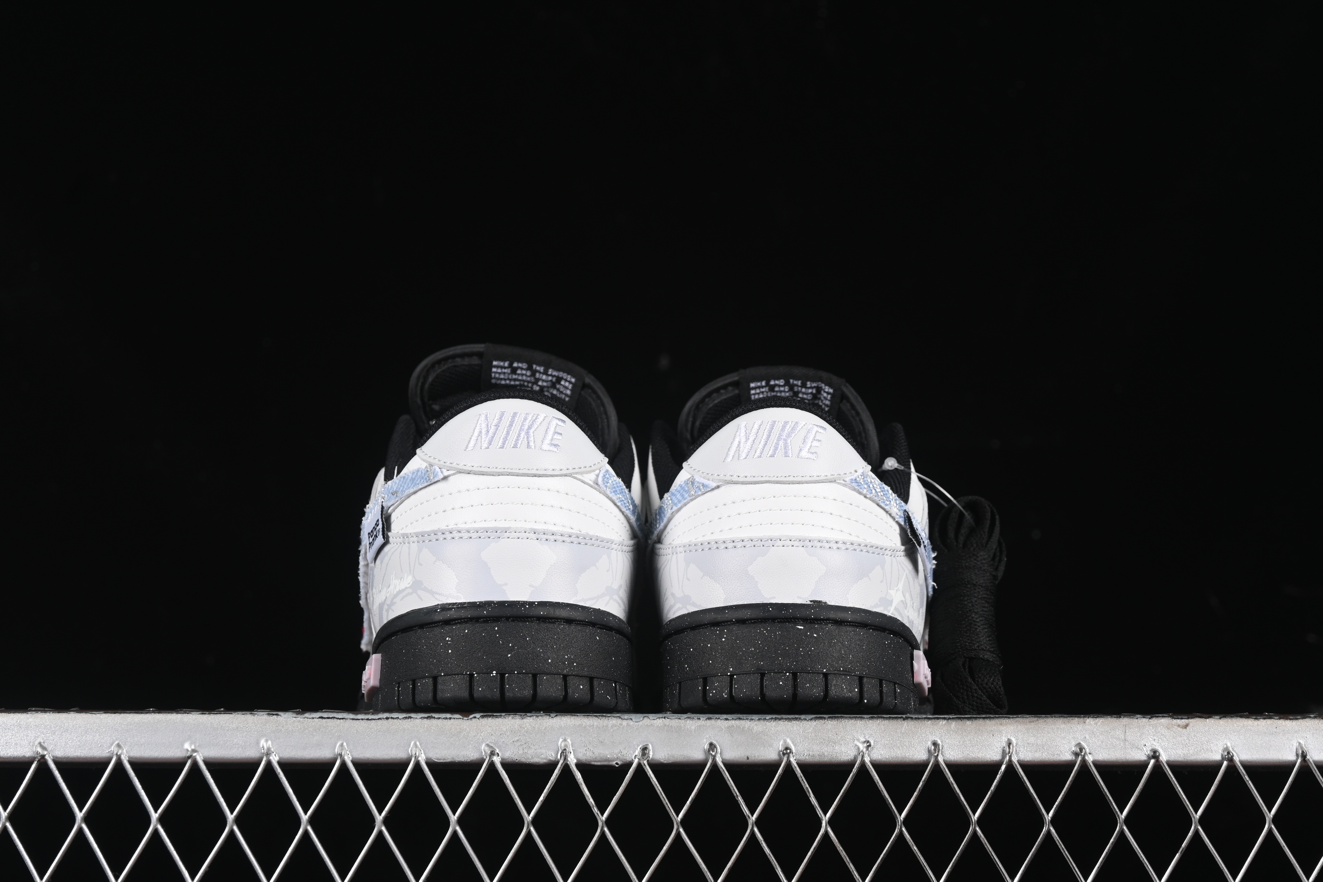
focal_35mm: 75
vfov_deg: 18.2
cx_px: 662
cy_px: 441
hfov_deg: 27.0
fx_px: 2756
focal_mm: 50
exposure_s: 1/60
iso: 160
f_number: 7.1
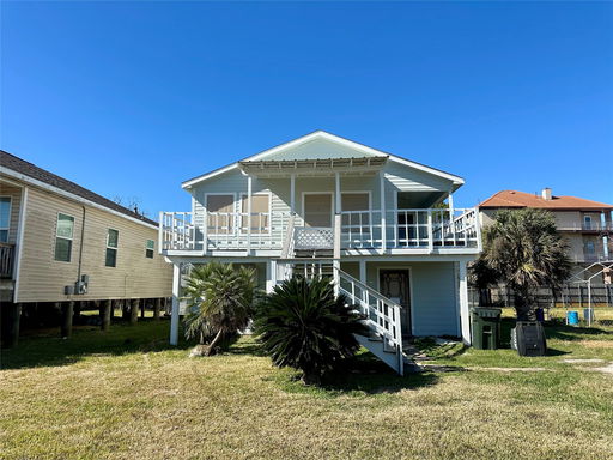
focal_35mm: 24
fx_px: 425
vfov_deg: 56.8
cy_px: 230
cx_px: 306
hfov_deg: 71.6
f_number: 1.78
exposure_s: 1/4016
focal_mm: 6.86
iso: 80
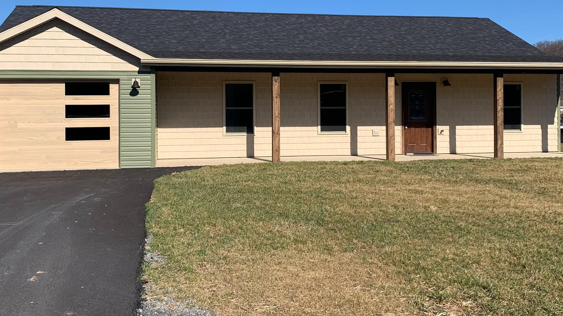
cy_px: 113
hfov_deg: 52.8
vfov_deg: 31.0
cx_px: 275
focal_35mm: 38
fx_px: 567
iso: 25
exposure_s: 1/2611
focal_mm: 4.25
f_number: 1.8
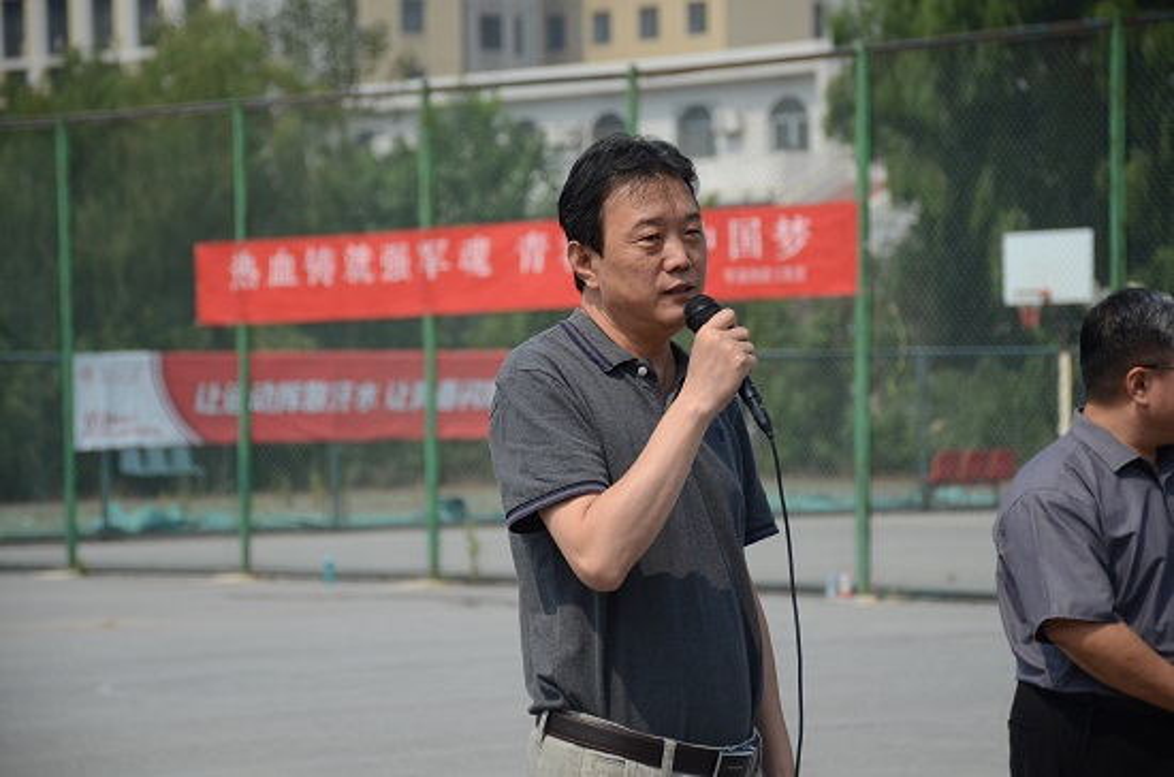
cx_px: 587
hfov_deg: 13.1
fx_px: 5124
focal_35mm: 158
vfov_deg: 8.7
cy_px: 388
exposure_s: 1/1250
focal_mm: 105
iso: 200
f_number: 5.6
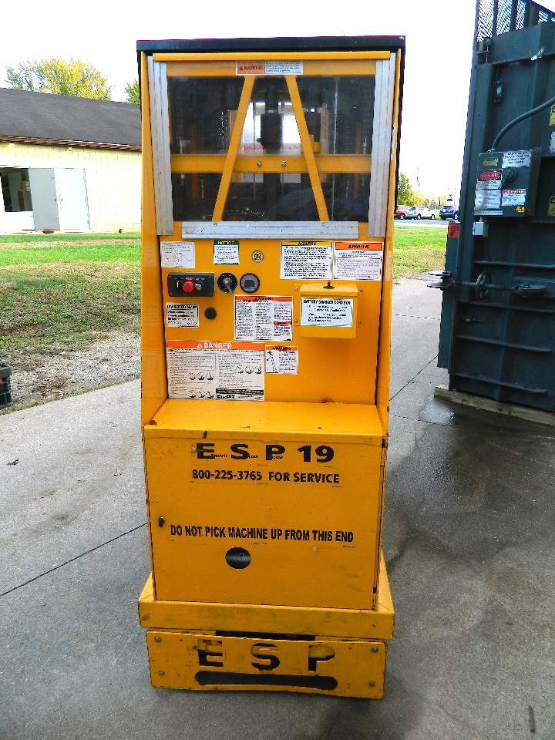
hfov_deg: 54.9
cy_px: 370
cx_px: 278
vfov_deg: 69.4
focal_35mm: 25
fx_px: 534
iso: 80
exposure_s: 1/100
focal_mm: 4.5
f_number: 3.1
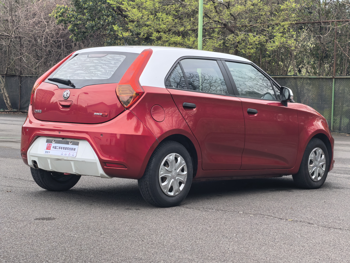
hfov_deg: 26.7
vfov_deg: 20.2
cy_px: 132
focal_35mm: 73
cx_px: 175
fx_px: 738
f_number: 2
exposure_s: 1/765
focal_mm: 6.98
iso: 100
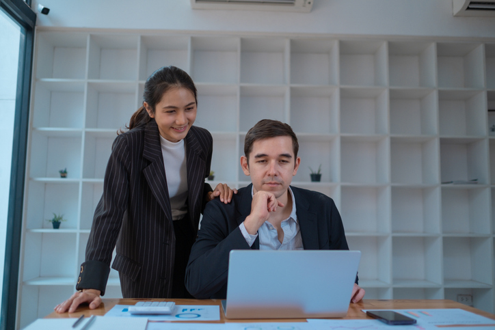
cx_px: 248
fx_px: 481
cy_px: 165
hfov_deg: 54.4
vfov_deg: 37.9
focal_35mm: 35
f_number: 1.4
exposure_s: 1/800
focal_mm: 23
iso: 250
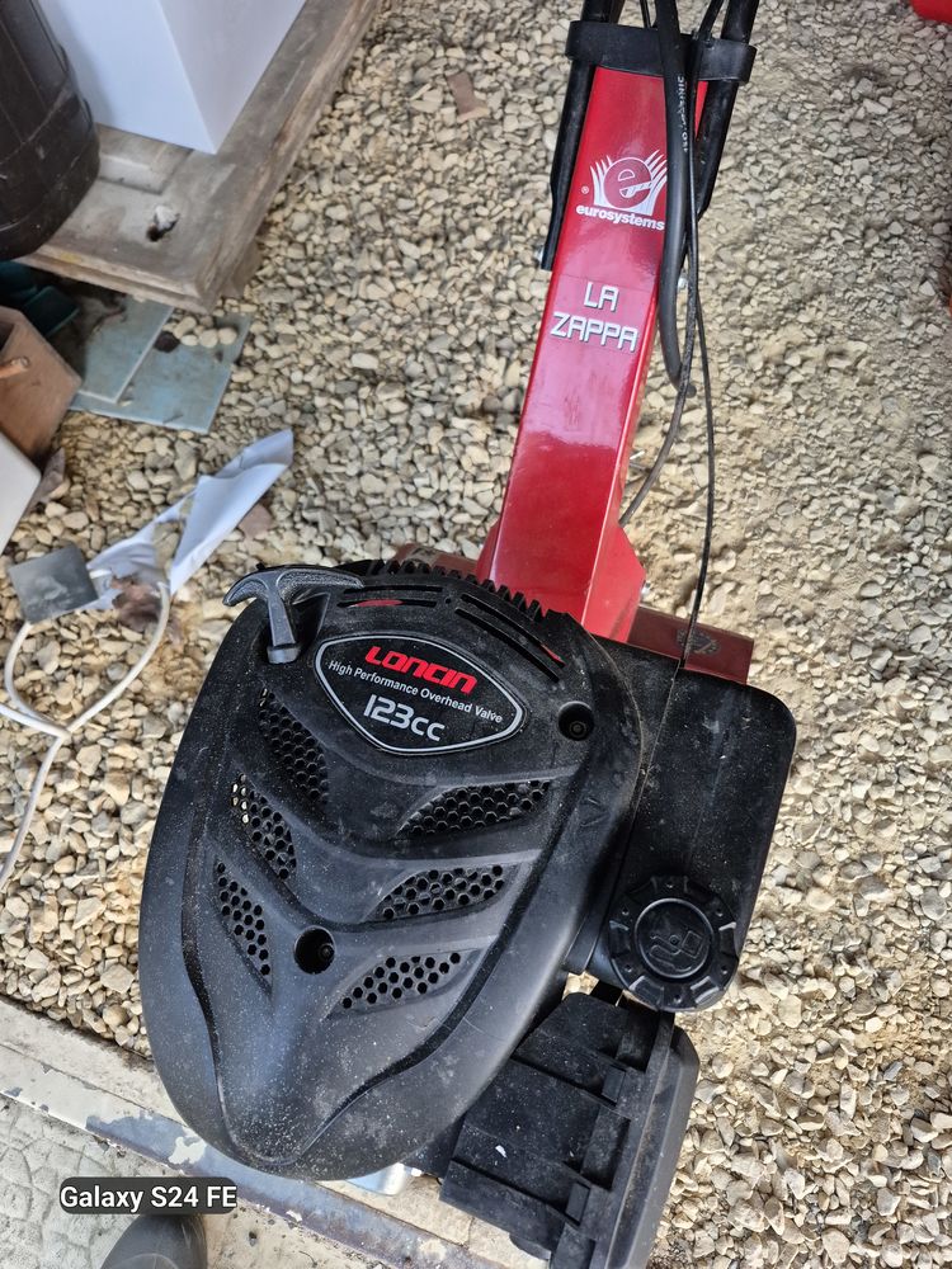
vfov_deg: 73.9
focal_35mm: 23
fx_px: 843
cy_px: 634
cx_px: 476
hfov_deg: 58.9
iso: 1000
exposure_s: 1/100
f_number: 1.8
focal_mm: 5.4
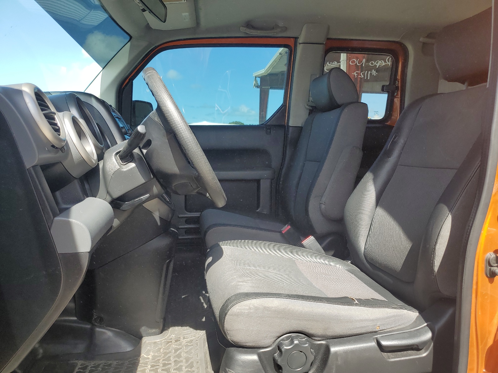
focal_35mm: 26
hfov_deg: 67.3
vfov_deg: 53.1
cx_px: 249
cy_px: 186
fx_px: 374
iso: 50
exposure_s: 1/667
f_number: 1.5
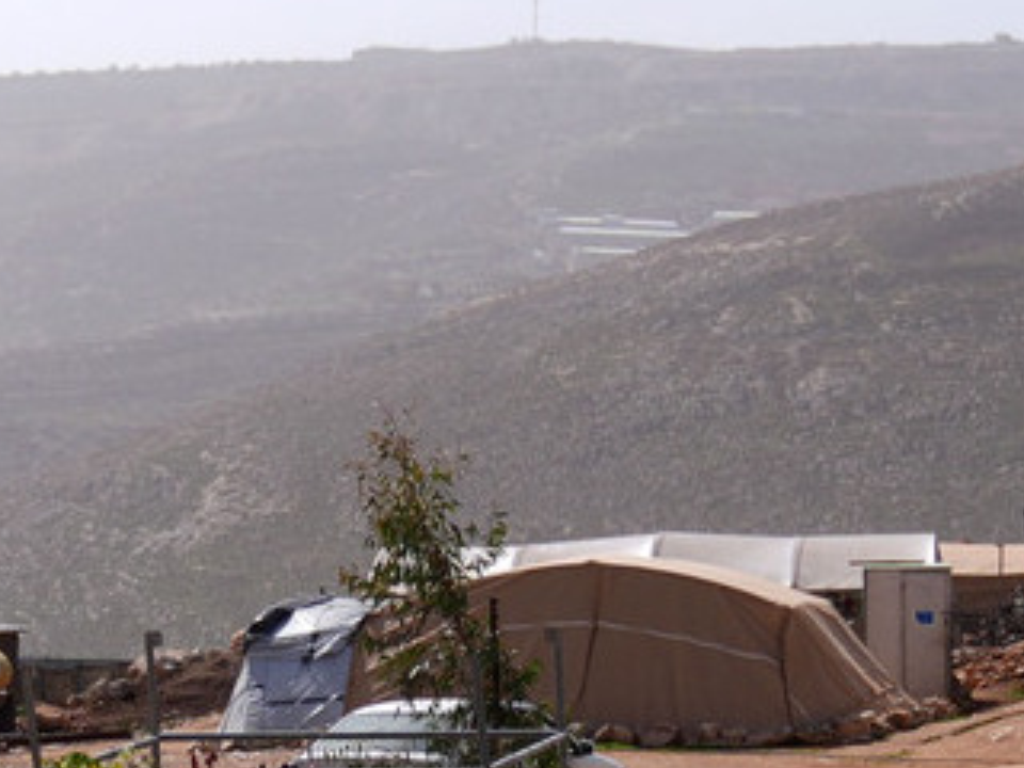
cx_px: 384
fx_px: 5118
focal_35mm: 173
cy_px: 989
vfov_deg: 8.5
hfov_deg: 11.4
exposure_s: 1/5000
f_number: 2.8
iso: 200
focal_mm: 32
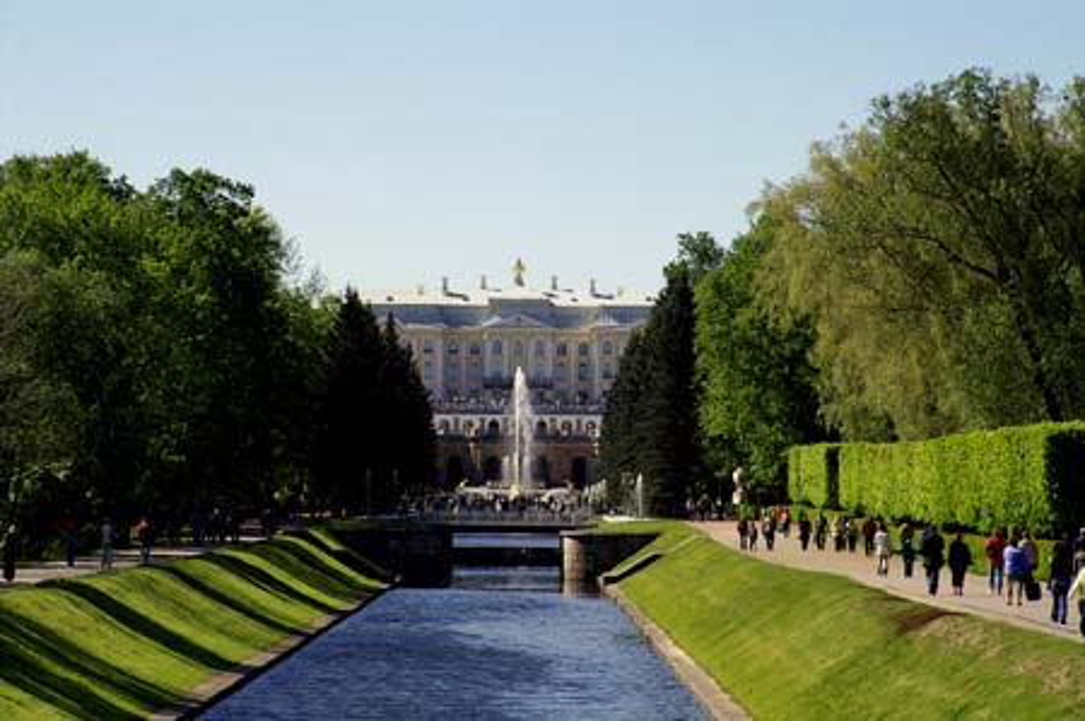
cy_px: 360
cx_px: 542
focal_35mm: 158
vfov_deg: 8.7
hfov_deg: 13.1
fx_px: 4742
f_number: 11
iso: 100
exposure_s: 1/200
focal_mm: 105
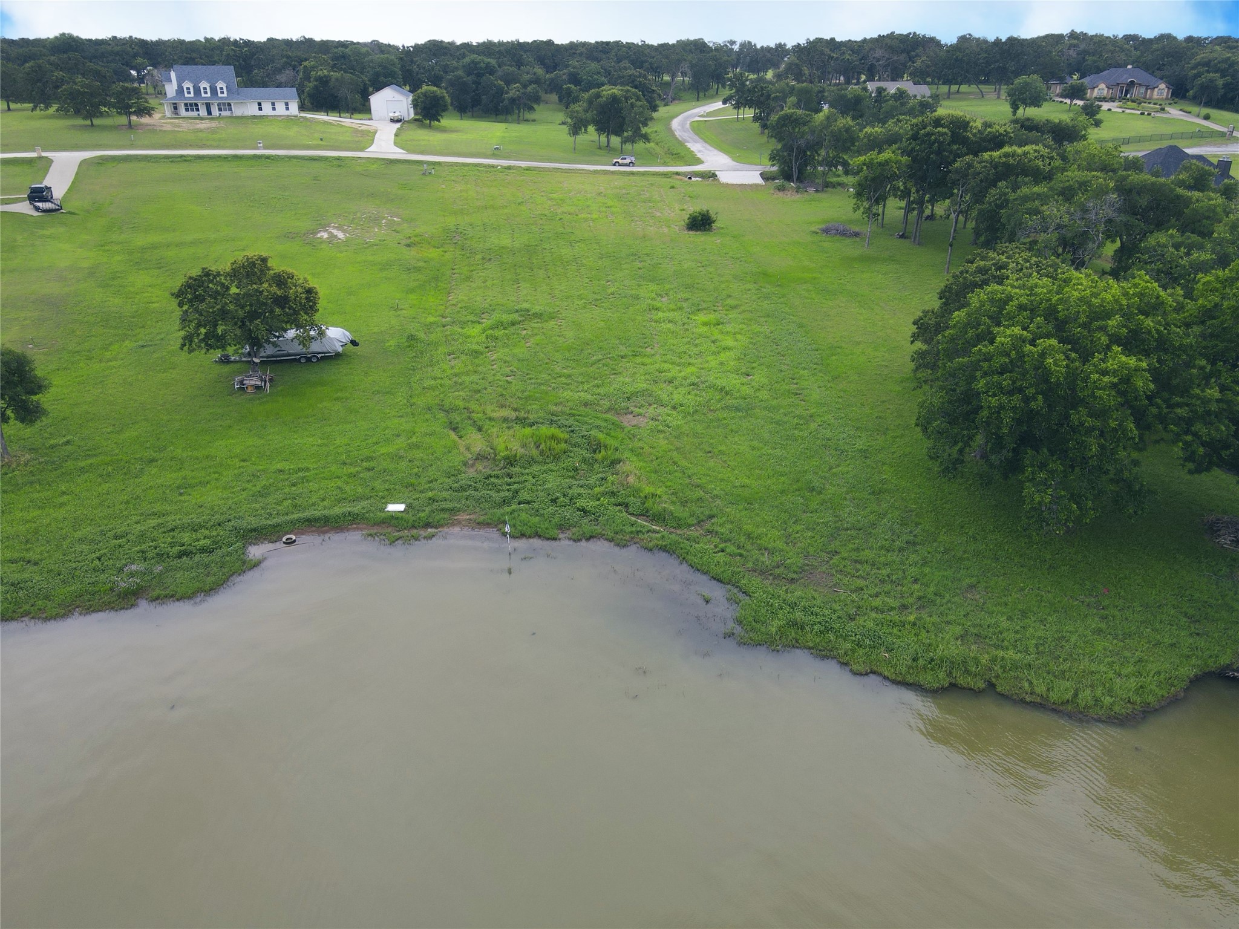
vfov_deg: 56.8
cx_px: 620
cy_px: 464
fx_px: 859
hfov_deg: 71.6
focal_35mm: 24
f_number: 2.8
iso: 100
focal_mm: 4.5
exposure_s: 1/240
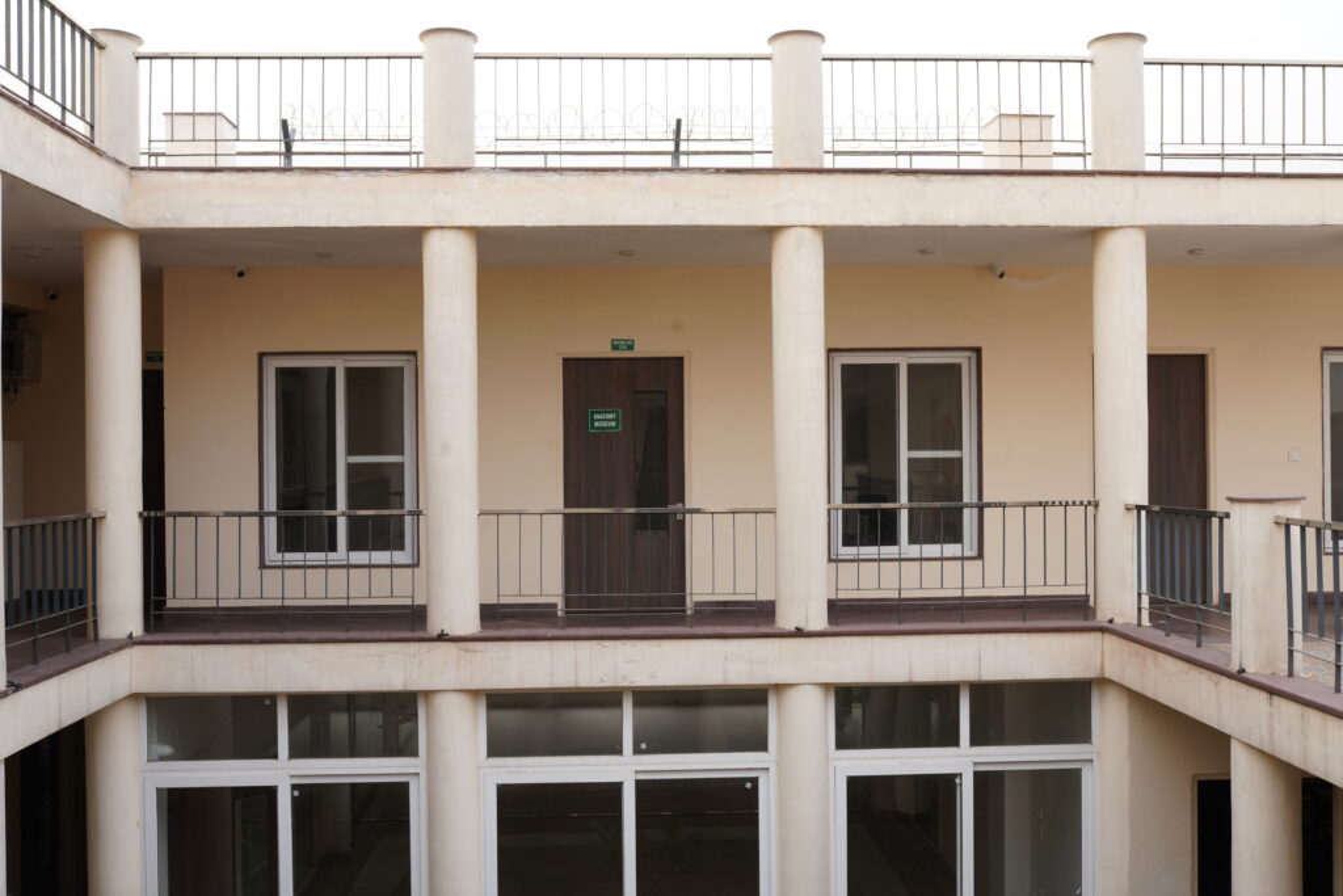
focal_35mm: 35
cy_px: 448
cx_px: 672
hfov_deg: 54.4
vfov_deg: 37.9
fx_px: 1306
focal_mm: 35
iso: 800
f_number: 8
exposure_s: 1/125
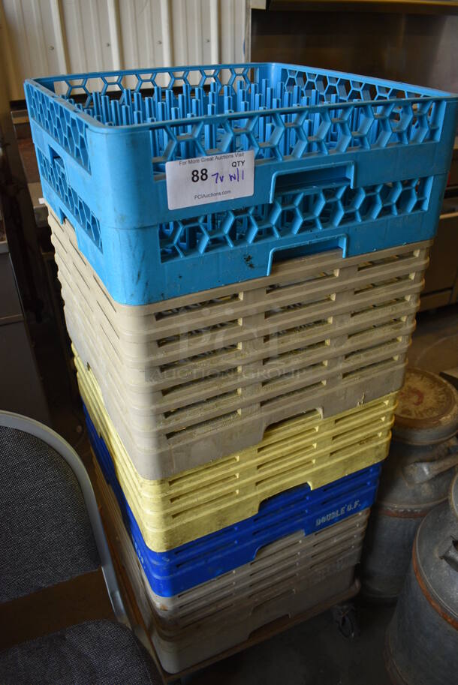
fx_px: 514
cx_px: 229
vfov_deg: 67.3
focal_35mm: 27
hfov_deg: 48.0
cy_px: 342
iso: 800
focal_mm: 18
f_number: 3.5
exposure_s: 1/250
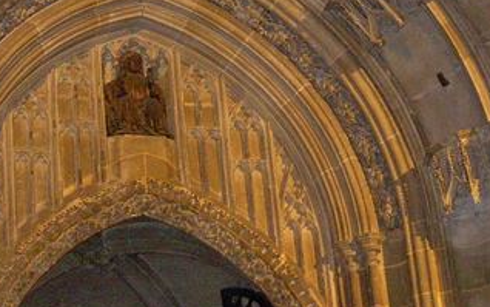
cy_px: 82
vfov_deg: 9.5
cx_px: 217
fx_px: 1844
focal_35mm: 138
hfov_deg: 15.1
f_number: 3.7
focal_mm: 14.2
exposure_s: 1/80
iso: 400
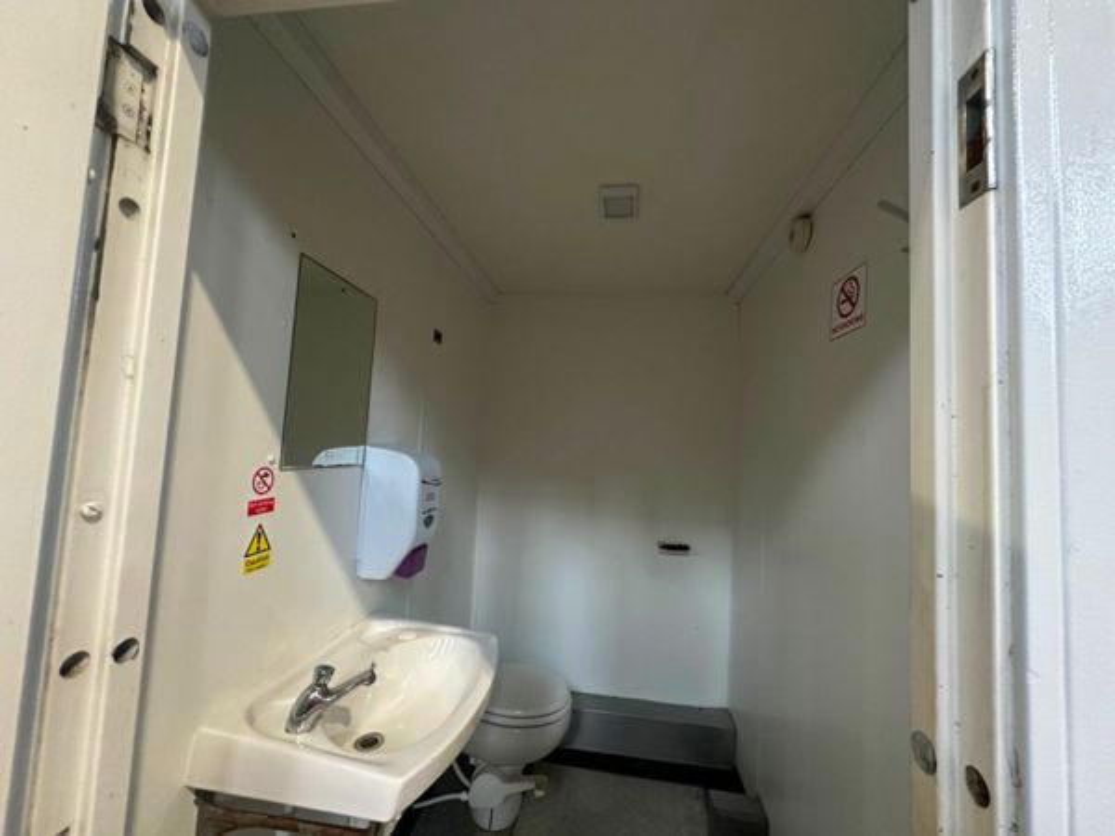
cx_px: 558
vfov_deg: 85.7
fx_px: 451
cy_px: 418
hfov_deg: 102.1
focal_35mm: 14
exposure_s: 1/60
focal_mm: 2.22
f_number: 2.2
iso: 320
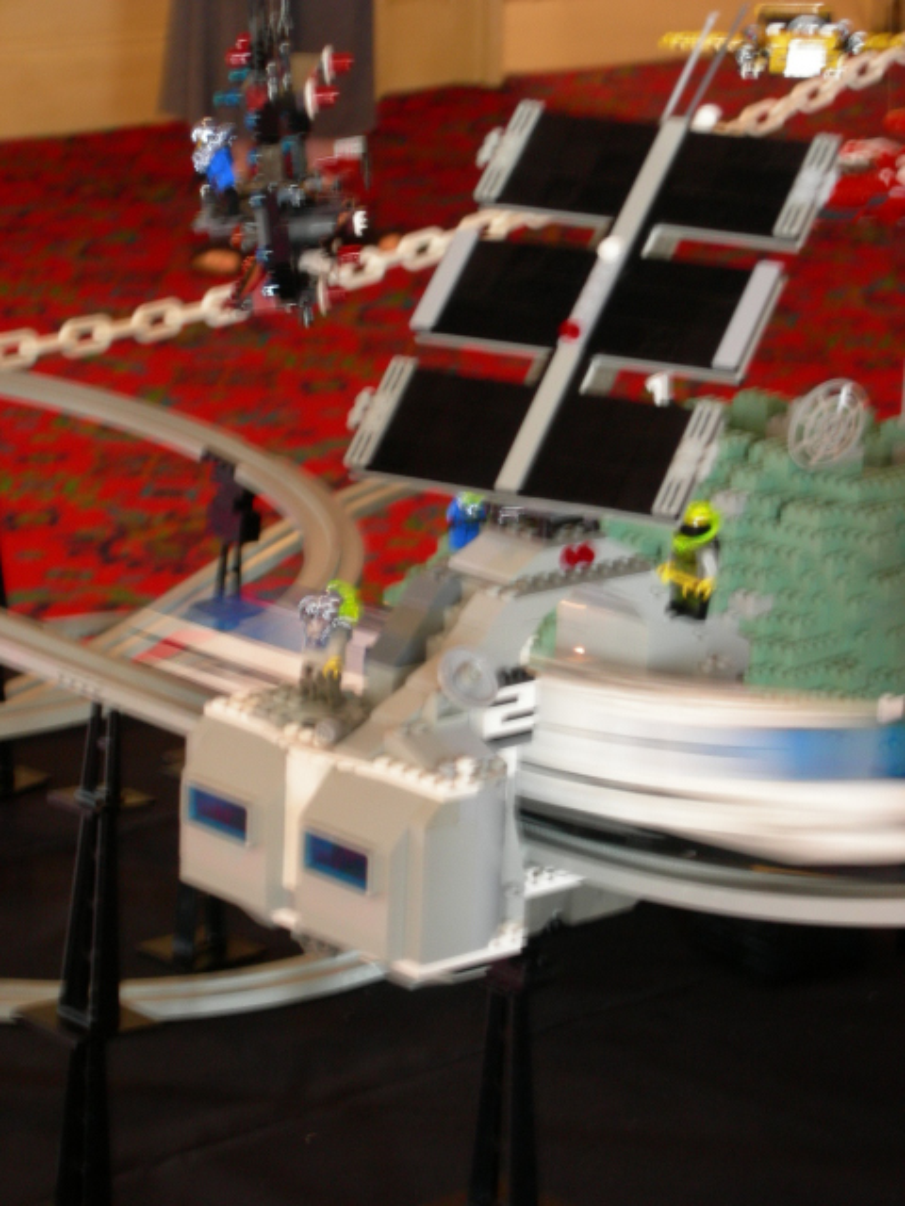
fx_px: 3834
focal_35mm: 110
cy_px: 603
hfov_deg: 13.5
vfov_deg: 17.9
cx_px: 452
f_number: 4.8
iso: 200
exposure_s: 1/2.1
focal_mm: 23
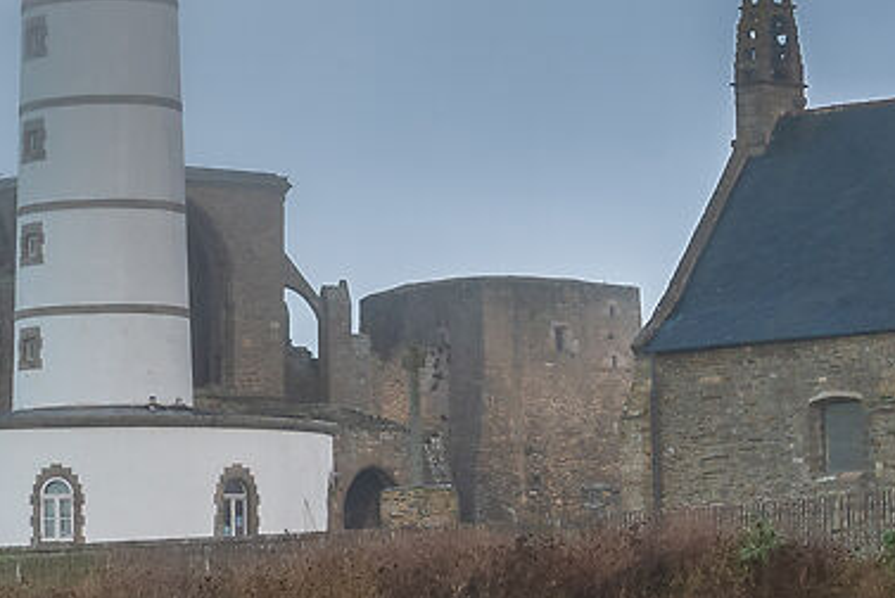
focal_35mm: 140
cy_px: 473
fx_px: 3483
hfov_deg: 13.7
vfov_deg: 9.8
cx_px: -480
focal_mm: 22
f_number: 11
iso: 100
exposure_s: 1/8
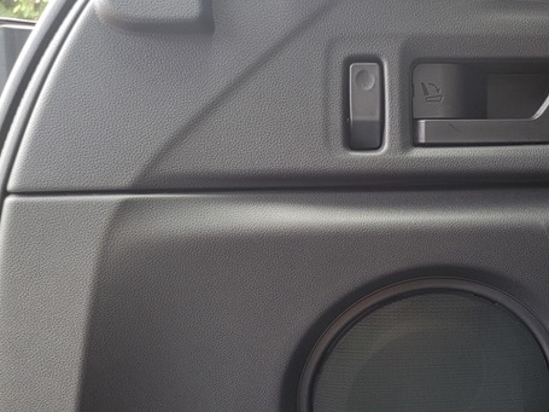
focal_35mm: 38
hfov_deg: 47.6
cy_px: 290
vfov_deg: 37.1
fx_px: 603
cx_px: 395
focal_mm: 6.7
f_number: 1.8
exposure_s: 1/119
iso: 125
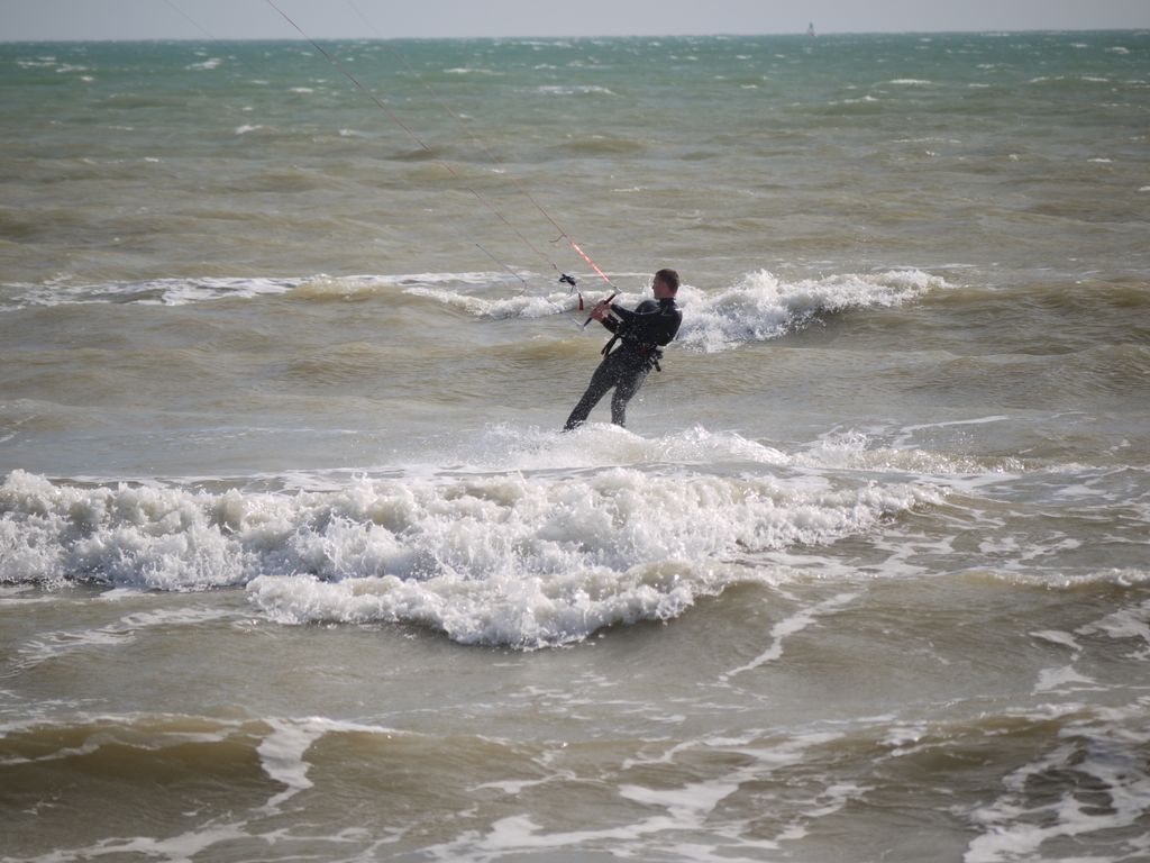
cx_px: 575
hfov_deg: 5.0
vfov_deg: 3.7
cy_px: 432
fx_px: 13289
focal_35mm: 400
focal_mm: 200
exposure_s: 1/800
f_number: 6.3
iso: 100
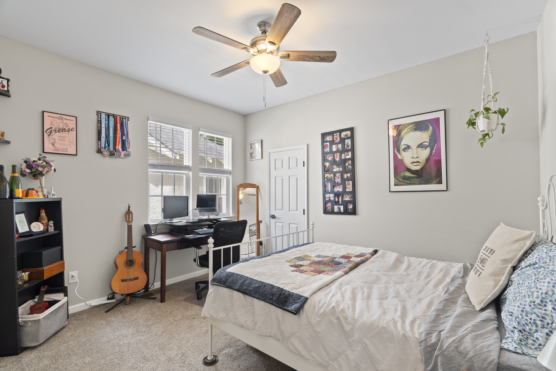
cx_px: 278
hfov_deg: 96.7
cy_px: 186
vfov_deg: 73.7
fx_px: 247
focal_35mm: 16
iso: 200
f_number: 9
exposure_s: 2
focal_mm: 16
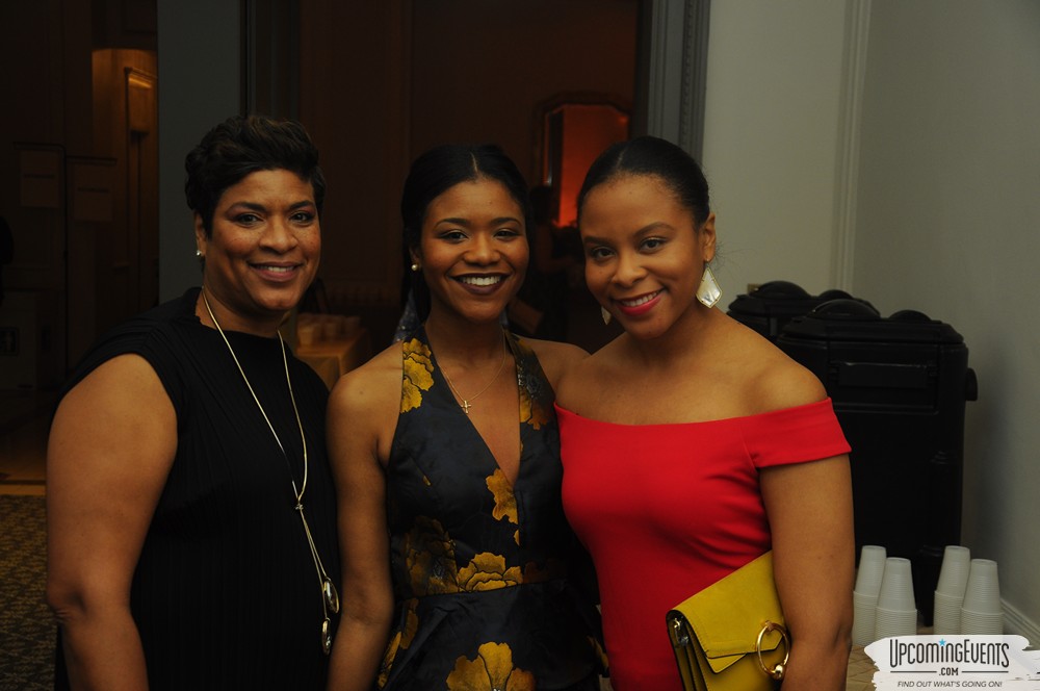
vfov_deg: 23.7
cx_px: 520
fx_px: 1645
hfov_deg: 35.1
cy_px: 346
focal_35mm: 57
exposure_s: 1/50
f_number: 4.5
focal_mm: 38
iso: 400
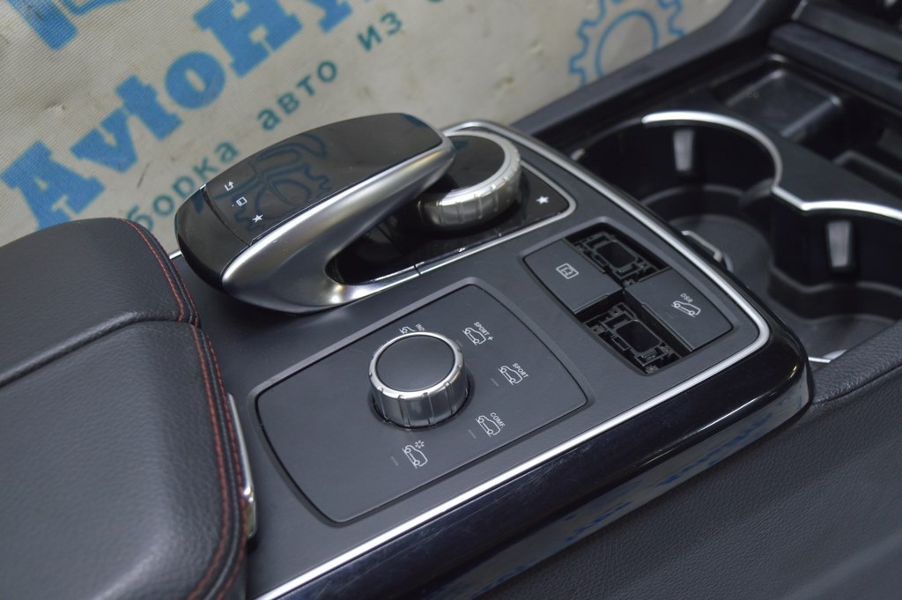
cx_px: 451
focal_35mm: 45
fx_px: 1127
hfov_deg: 43.6
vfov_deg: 29.8
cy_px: 300
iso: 400
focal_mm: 30
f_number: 5.6
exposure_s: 1/20
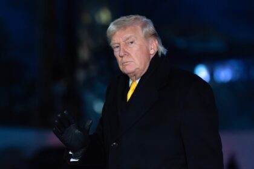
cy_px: 84
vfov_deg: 9.1
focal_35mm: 151
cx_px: 127
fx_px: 1065
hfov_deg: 13.6
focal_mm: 151
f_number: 3.2
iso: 10000
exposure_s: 1/200
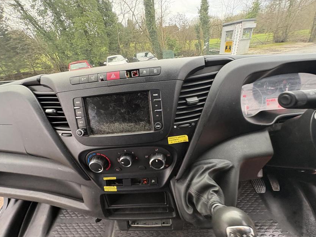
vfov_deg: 81.7
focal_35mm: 15
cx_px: 158
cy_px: 126
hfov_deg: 98.2
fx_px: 137
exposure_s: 1/60
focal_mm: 2.22
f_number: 2.2
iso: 250
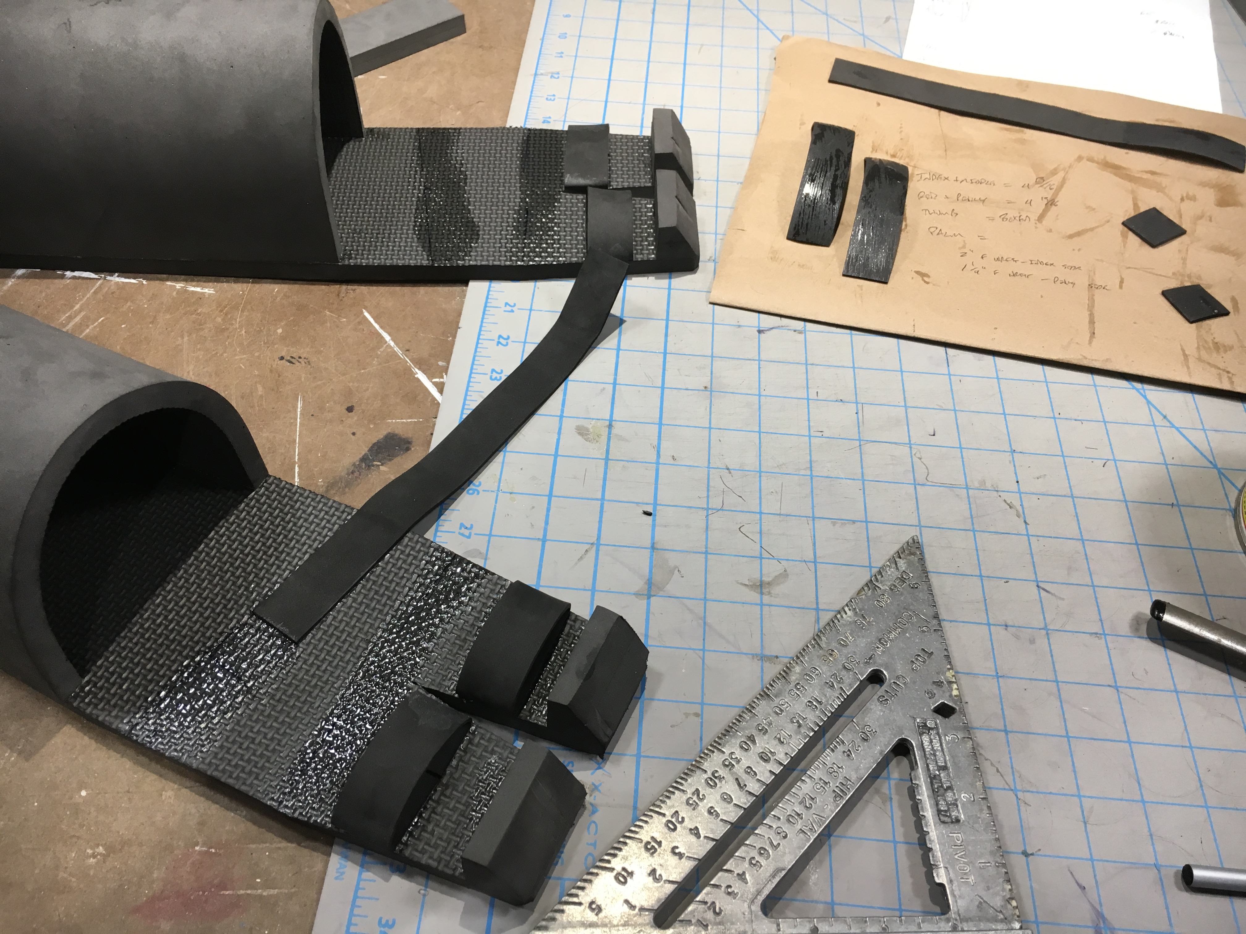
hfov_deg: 61.7
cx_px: 623
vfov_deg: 48.2
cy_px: 467
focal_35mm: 29
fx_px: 1044
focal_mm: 4.15
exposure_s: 1/30
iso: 32
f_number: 2.2
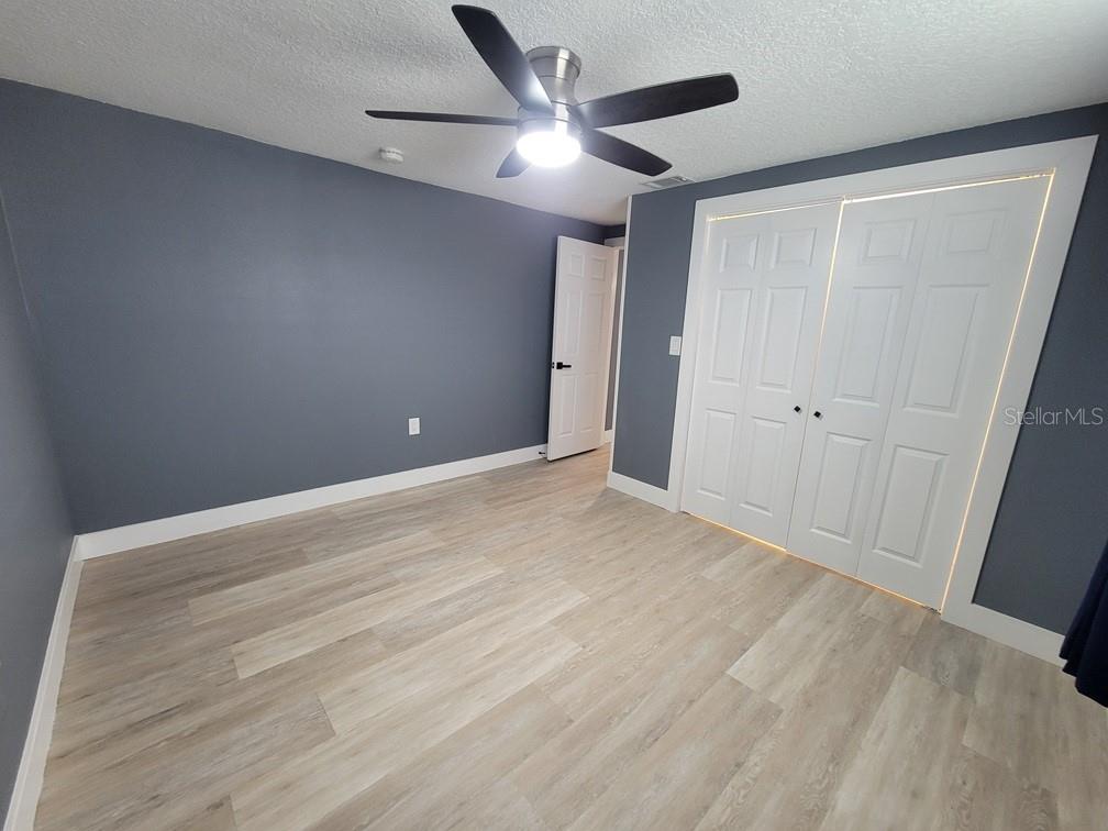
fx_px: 416
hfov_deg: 106.2
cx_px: 554
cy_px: 416
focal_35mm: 13
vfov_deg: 89.9
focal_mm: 2.2
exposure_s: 1/36.7
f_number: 2.2
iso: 320
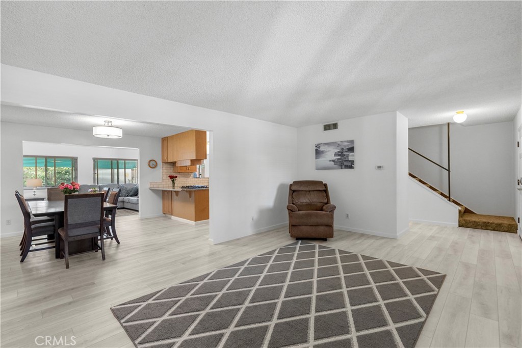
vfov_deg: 73.8
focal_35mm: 16
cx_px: 261
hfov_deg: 96.7
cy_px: 174
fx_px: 232
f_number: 8
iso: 2000
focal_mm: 16
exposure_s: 1/15
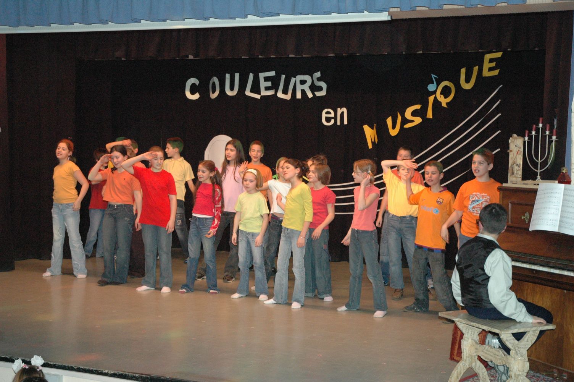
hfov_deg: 35.1
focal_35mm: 57
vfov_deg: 23.7
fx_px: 908
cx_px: 287
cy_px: 191
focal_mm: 38
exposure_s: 1/60
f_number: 5
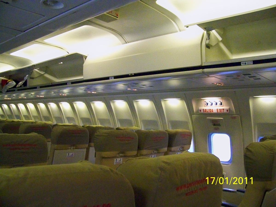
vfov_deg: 42.9
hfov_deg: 55.4
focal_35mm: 33
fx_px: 263
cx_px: 138
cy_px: 104
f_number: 2.8
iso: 1600
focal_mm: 5.85
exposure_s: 1/30
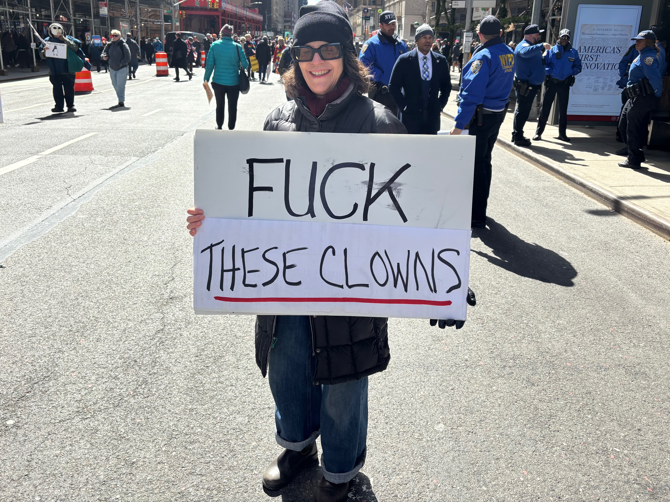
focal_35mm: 26
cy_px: 251
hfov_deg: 67.3
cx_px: 335
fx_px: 503
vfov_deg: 53.1
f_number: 1.6
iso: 50
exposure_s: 1/1751
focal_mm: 5.96
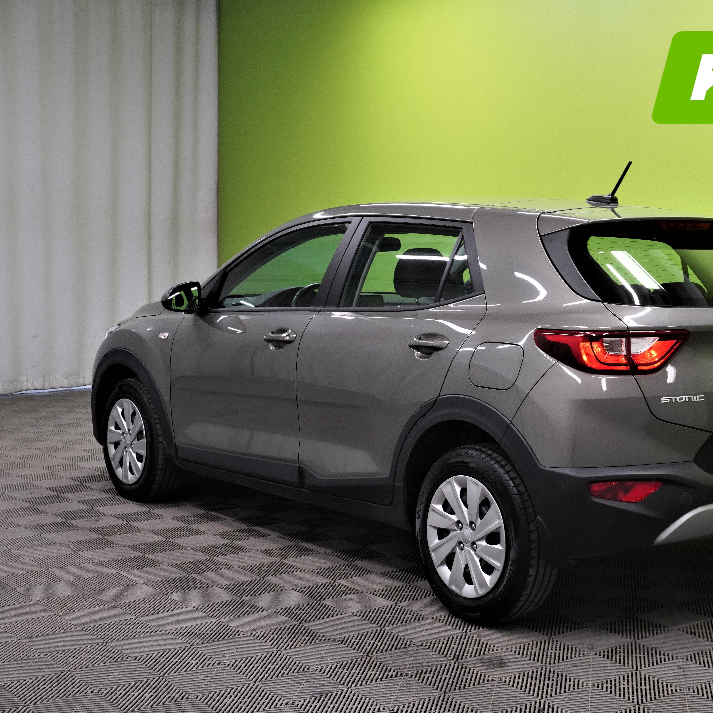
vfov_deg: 31.6
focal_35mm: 54
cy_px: 356
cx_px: 516
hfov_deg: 31.2
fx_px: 1258
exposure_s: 1/13
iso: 320
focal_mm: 28
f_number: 9
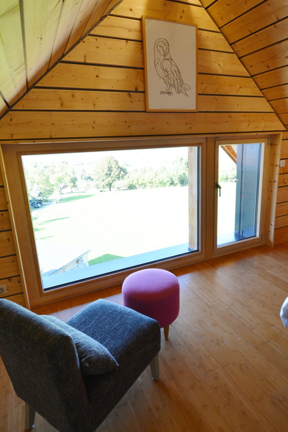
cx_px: 158
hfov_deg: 61.8
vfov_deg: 83.9
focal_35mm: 20
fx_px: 240
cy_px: 204
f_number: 7.1
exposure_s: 1/60
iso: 400
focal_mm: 10
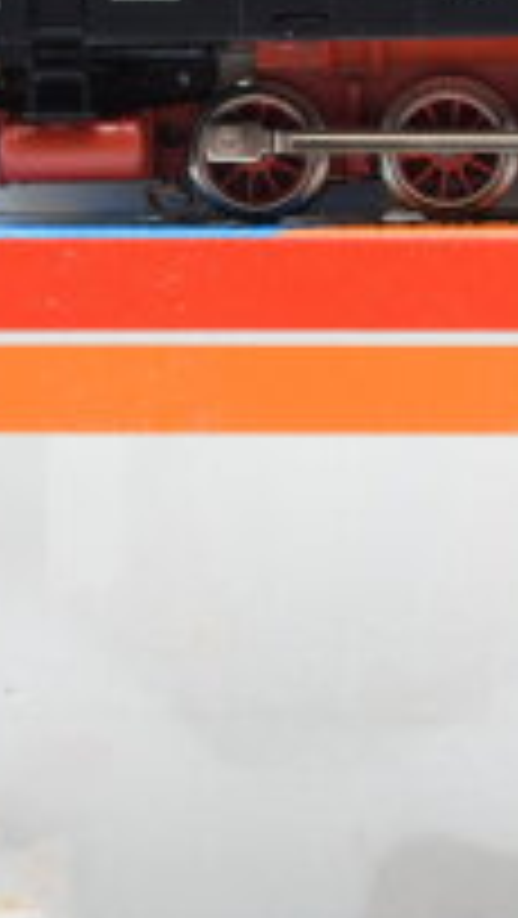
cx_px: 419
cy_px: 475
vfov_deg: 13.3
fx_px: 3938
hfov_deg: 7.5
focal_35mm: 162
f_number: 8
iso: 500
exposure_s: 1/125
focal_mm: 35
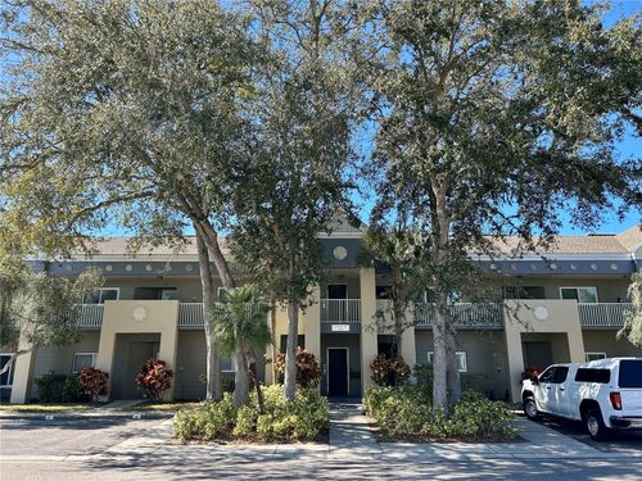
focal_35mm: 26
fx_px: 482
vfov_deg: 53.1
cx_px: 321
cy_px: 240
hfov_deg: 67.3
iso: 50
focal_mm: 5.7
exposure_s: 1/1009
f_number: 1.5
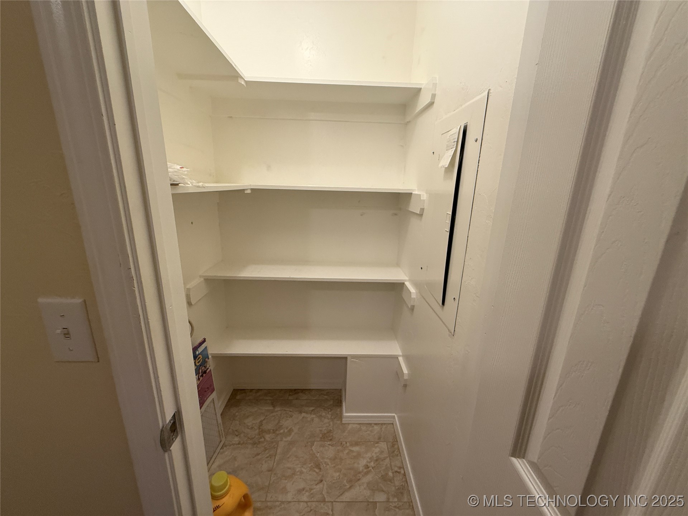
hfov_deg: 102.1
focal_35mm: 14
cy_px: 258
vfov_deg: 85.7
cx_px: 344
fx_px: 278
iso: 250
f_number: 2.2
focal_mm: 2.22
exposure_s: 1/120
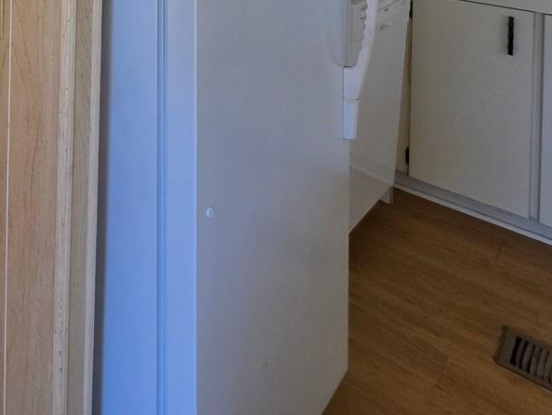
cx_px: -69
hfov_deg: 41.0
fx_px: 558
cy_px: -141
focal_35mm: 35
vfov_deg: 30.7
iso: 100
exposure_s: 1/120
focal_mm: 2.2
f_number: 1.9
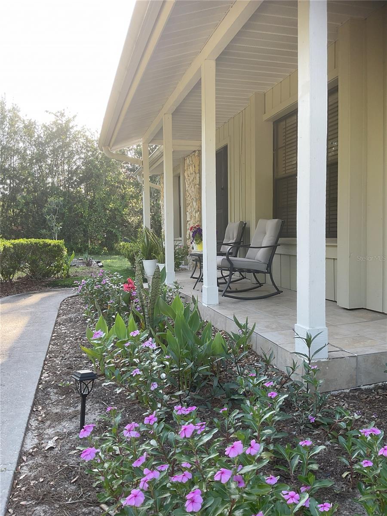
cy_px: 258
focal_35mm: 29
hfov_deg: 48.2
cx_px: 194
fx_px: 432
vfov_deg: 61.7
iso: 20
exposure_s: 1/120
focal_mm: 3
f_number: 1.8
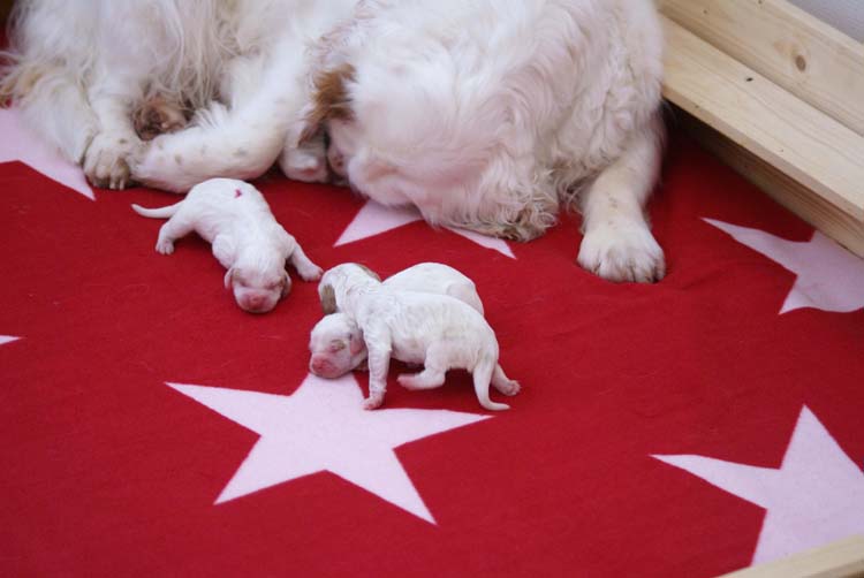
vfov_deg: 12.2
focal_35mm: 112
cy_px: 289
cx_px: 432
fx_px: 2703
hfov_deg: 18.2
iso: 400
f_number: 4
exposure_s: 1/30
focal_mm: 75
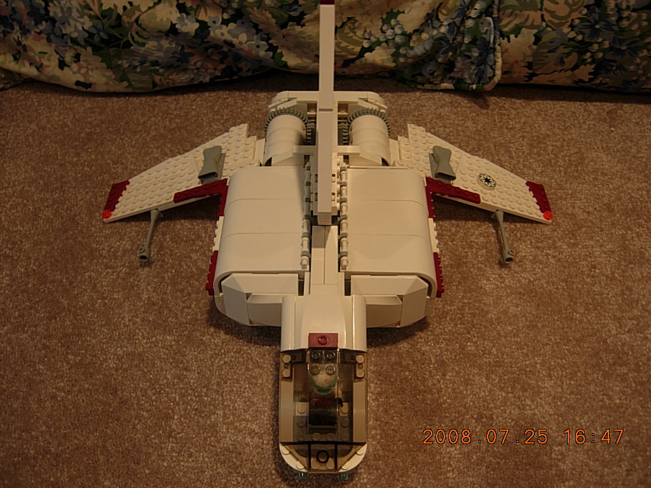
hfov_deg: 51.4
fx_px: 677
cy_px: 244
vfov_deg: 39.7
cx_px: 326
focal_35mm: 36
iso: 50
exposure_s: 1/6.7
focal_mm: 7.5
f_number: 2.7
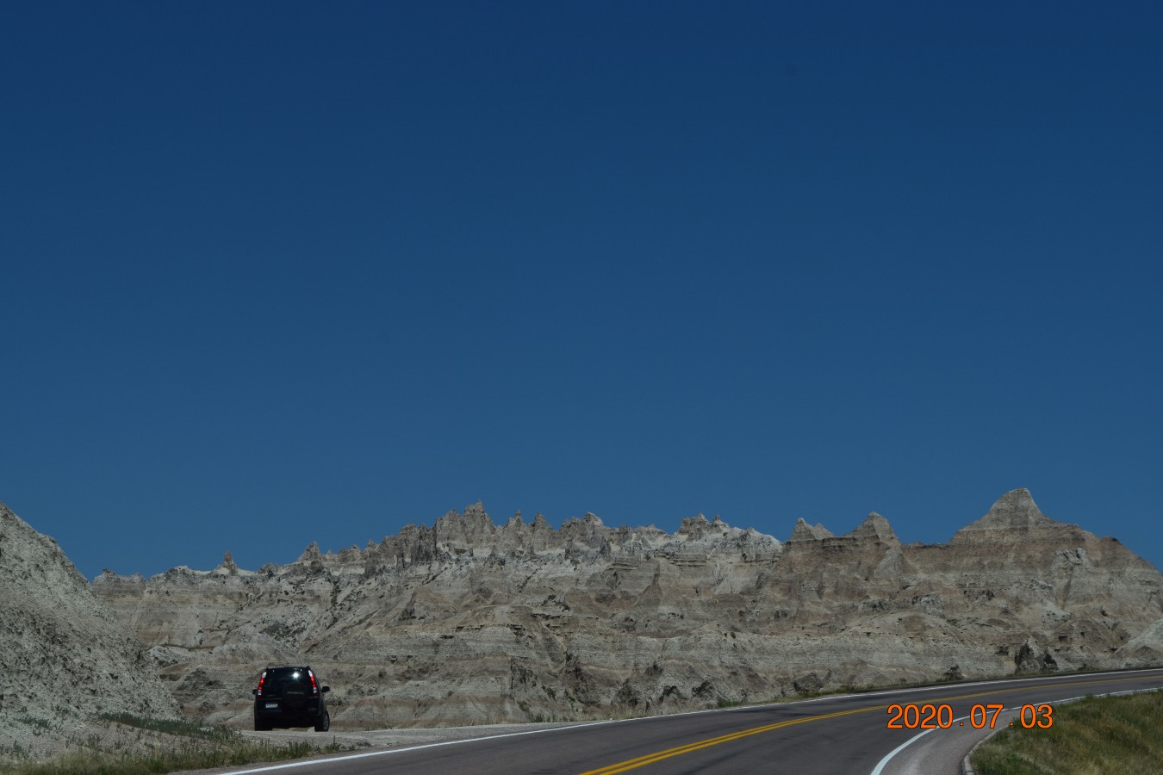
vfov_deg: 16.6
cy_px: 388
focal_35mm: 82
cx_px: 582
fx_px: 2665
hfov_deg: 24.6
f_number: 11
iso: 200
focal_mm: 55
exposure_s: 1/500
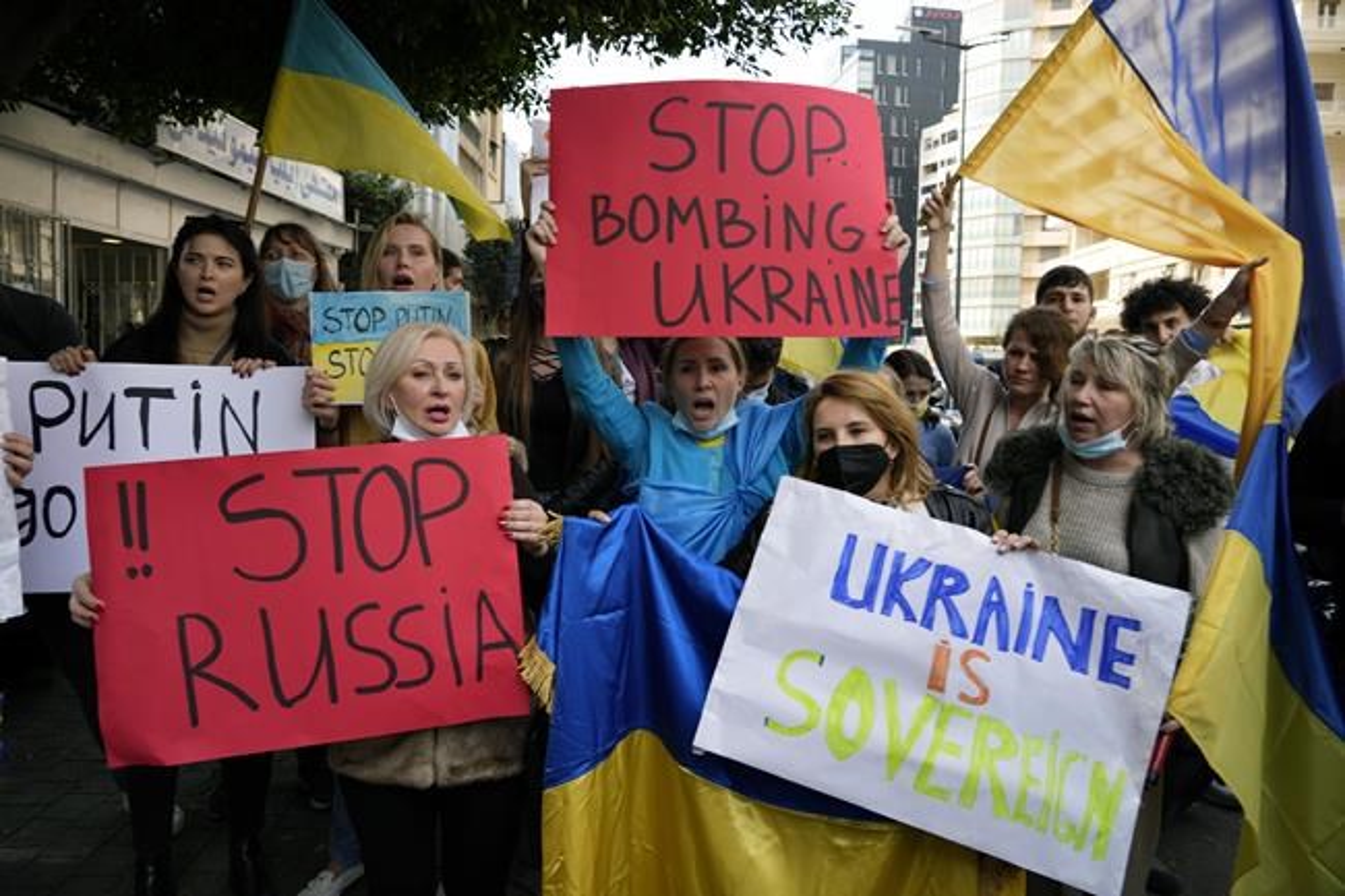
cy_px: 448
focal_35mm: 24
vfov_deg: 53.1
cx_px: 672
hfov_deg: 73.8
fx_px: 896
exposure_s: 1/200
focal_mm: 24
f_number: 4.5
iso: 100
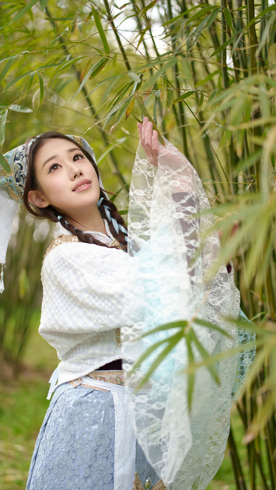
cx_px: 141
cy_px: 245
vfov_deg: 39.2
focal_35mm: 53
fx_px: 690
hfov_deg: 22.6
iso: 100
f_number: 1.4
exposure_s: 1/400
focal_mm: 50
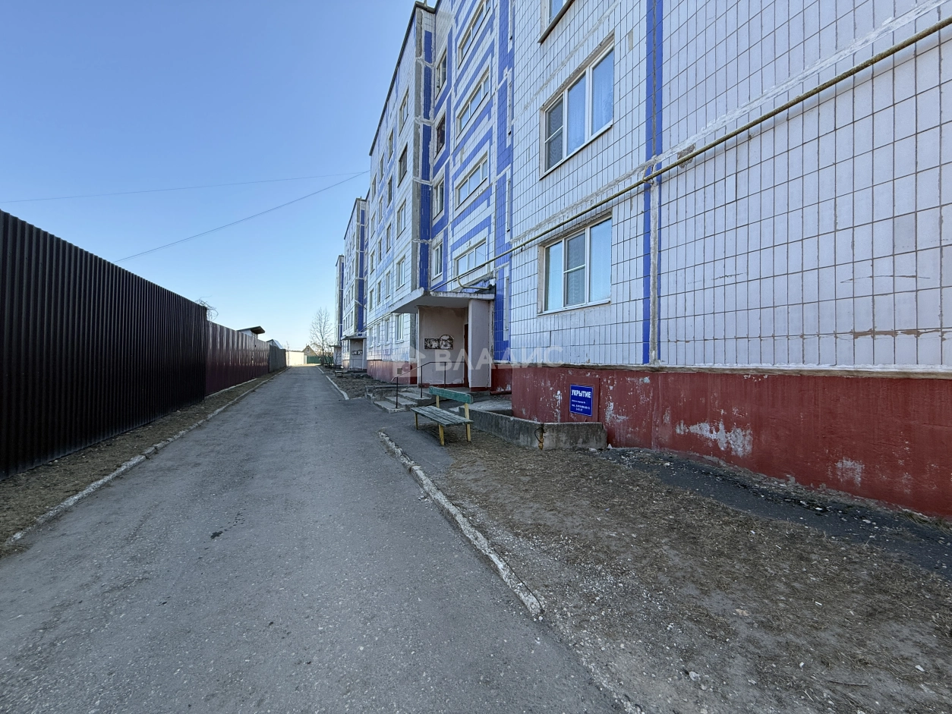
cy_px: 357
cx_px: 476
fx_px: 385
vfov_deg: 85.7
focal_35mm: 14
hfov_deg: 102.1
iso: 64
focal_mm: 2.22
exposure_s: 1/579
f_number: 2.2
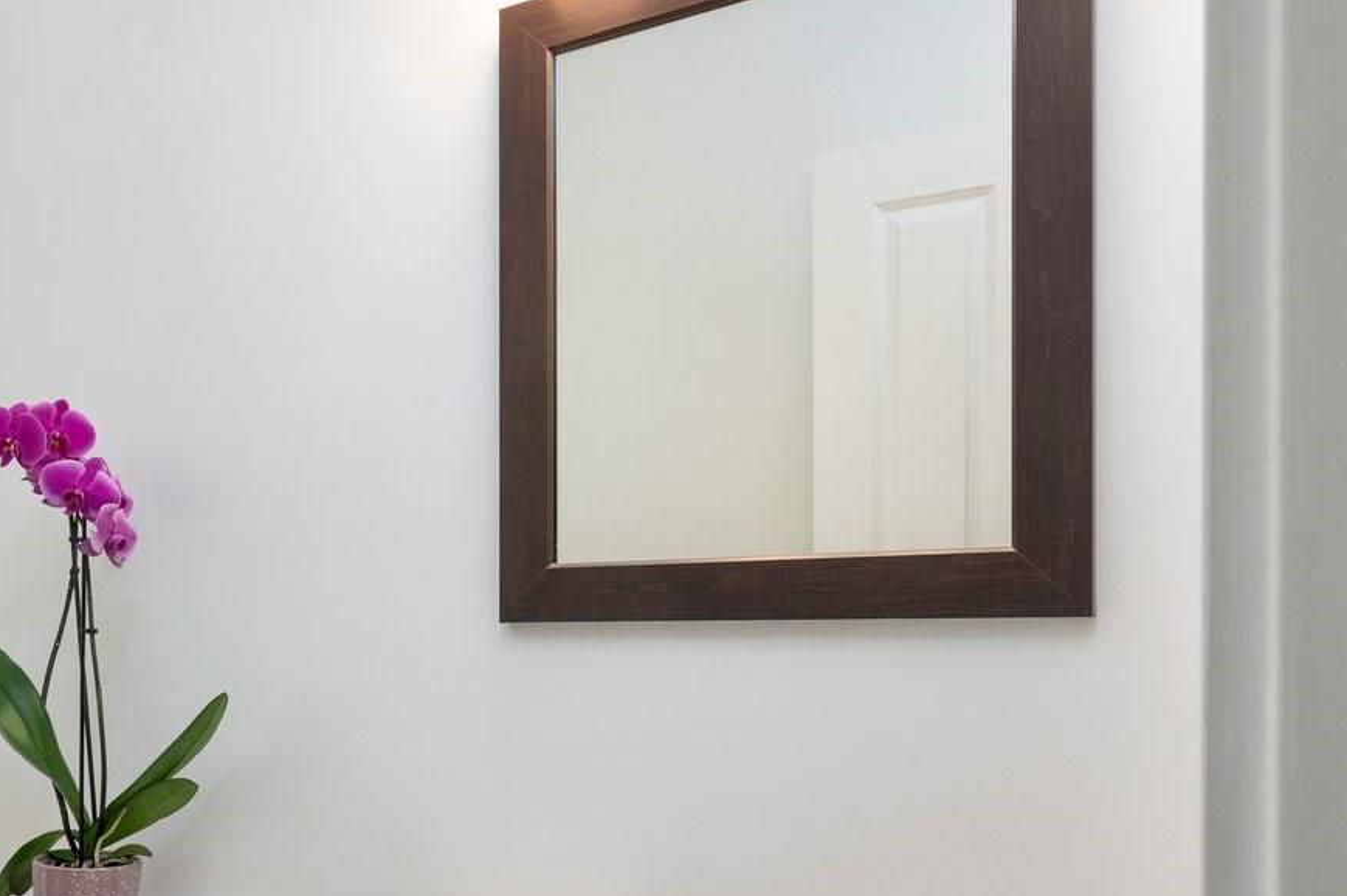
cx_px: 369
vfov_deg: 37.8
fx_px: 1234
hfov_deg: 55.1
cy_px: 769
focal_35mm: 33
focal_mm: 14
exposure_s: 1/15
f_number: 8
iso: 200
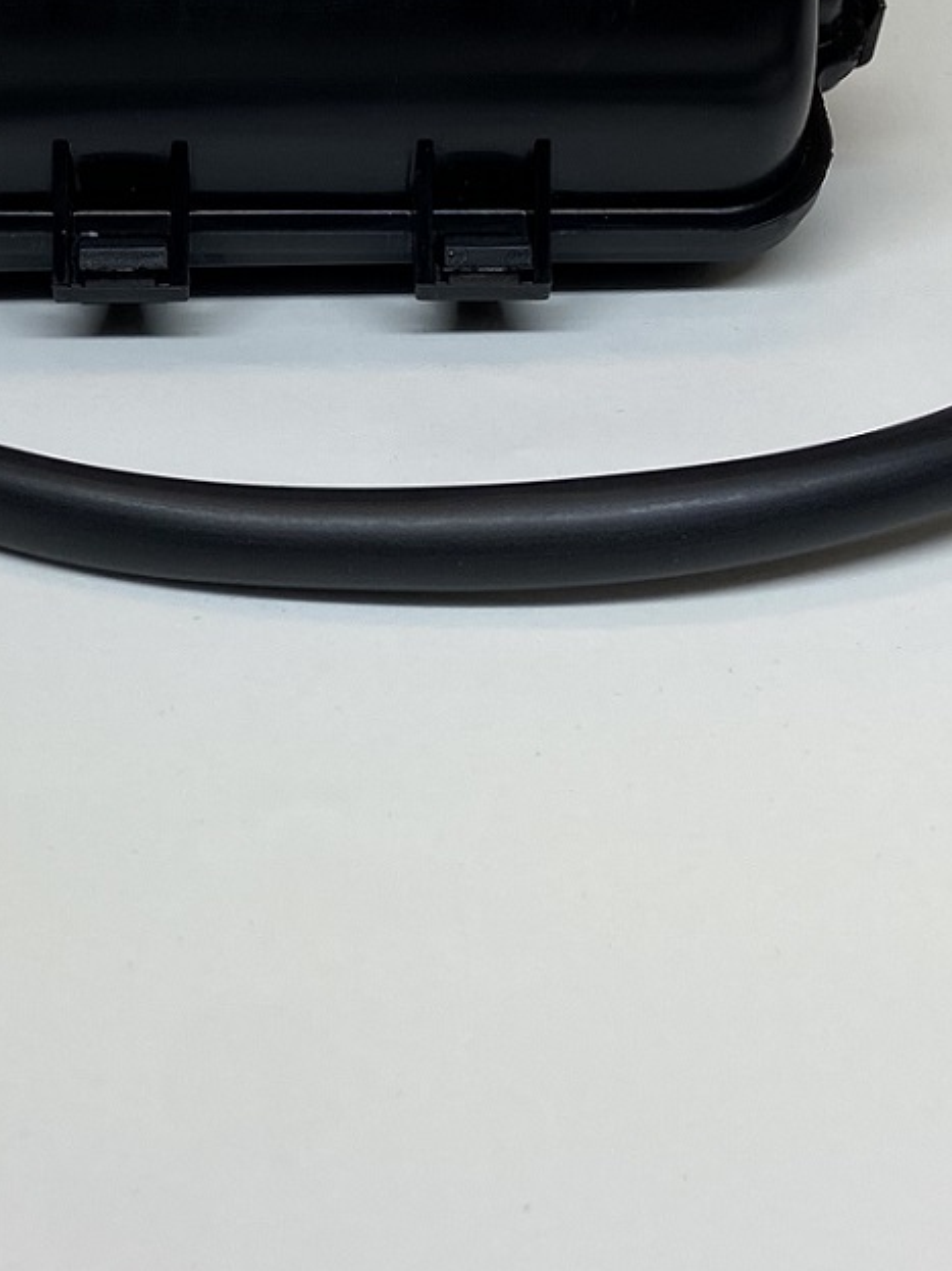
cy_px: 78
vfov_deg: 25.7
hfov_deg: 20.0
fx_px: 2678
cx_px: 269
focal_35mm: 73
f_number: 1.8
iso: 32
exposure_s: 1/390
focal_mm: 4.25
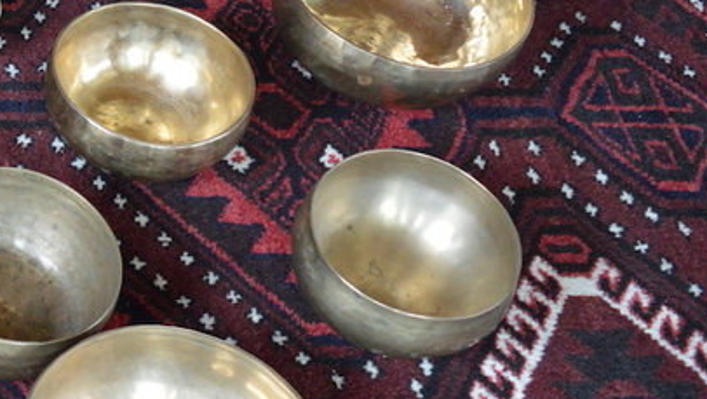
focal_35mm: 89
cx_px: -355
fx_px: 1670
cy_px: 72
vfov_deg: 13.5
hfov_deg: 20.5
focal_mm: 18
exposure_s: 1/160
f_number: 5
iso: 1600
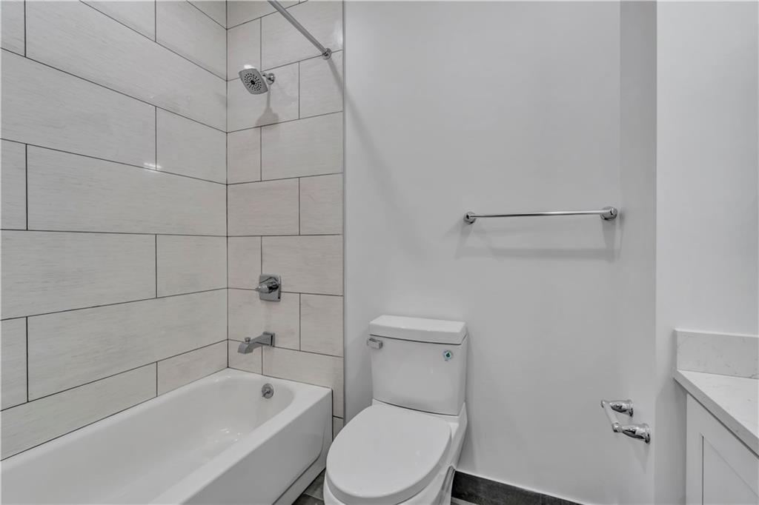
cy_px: 252
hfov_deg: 100.4
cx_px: 380
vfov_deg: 77.3
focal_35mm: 15
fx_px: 316
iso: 100
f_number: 9
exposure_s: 1/5
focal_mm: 10
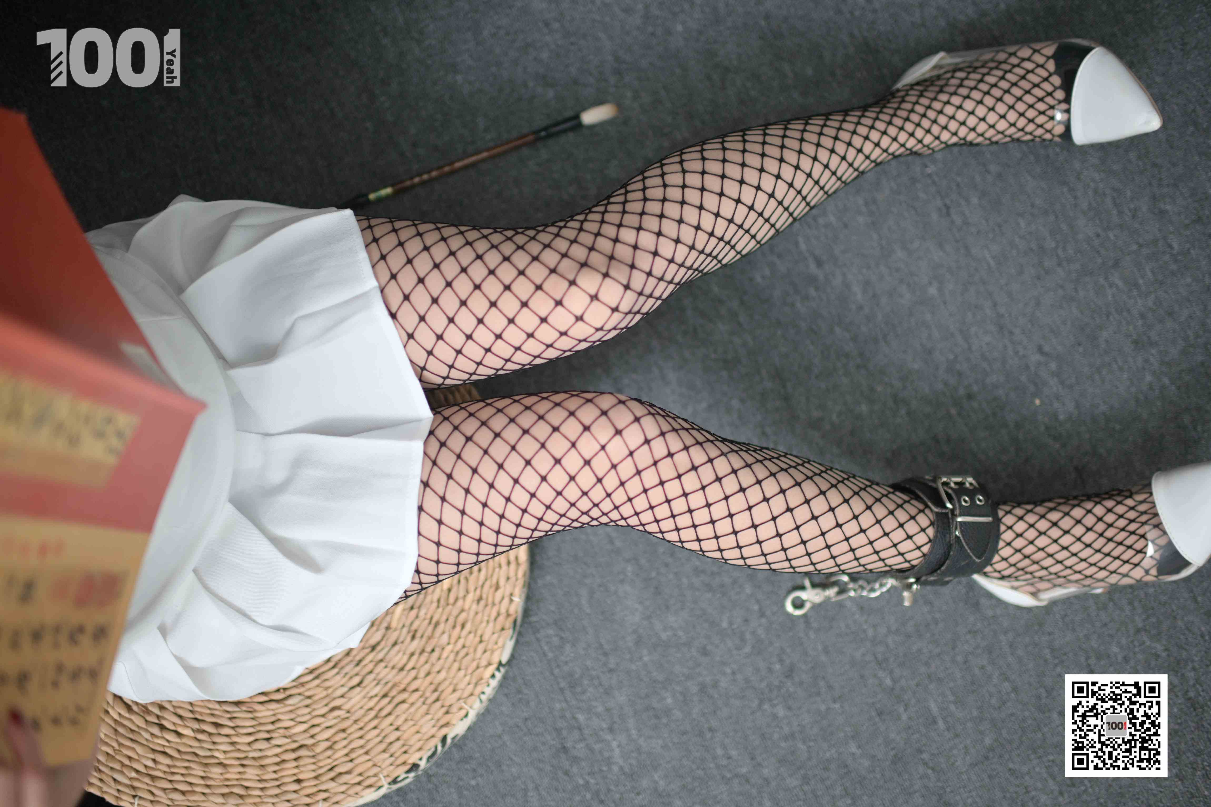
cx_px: 606
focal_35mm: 35
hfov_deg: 54.4
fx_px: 1177
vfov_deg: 37.9
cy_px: 404
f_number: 1.4
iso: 400
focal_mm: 35
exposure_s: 1/200
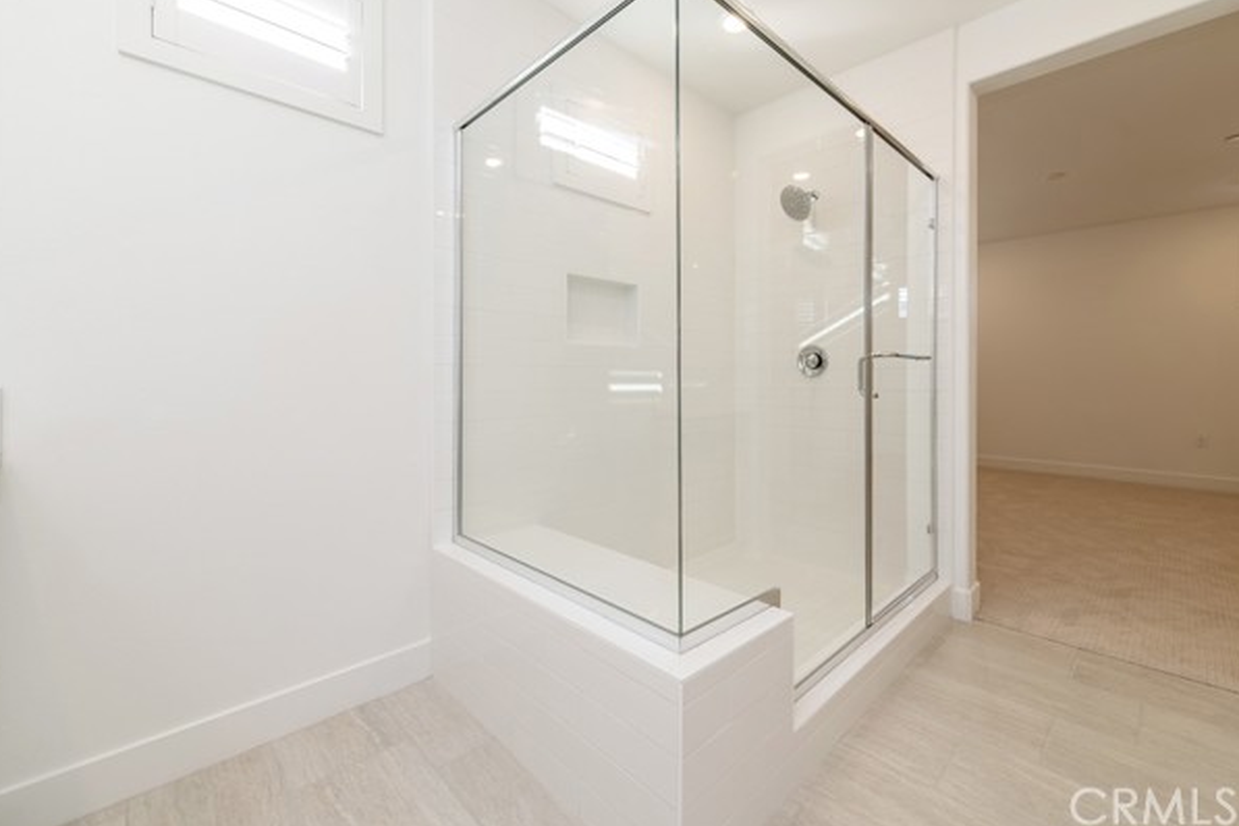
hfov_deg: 100.3
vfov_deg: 77.3
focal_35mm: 15
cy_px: 394
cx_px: 650
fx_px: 516
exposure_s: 1/80
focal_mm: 14
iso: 200
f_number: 4.5
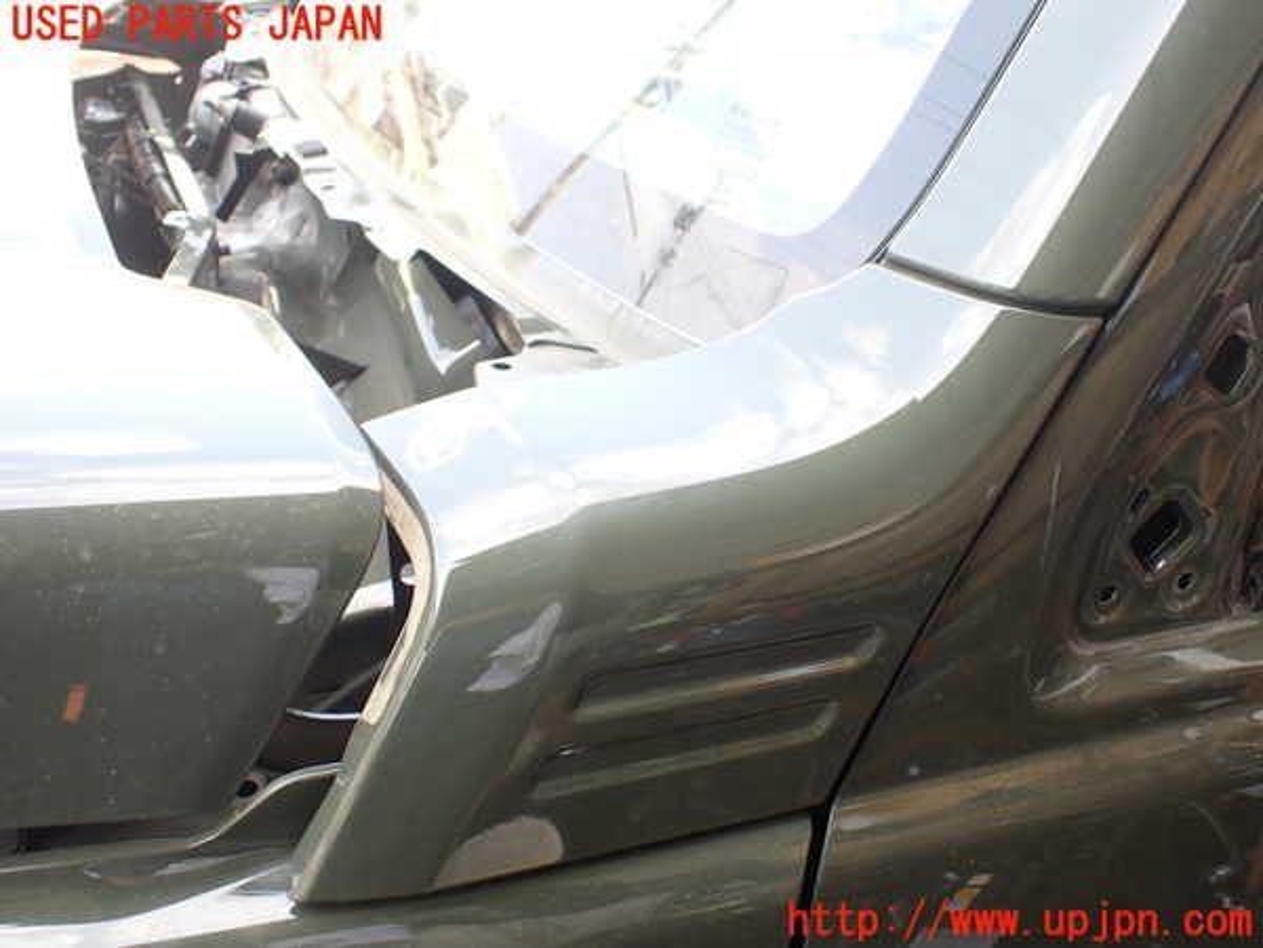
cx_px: 632
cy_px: 474
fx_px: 1095
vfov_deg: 46.8
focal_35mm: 30
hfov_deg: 60.0
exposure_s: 1/125
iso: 100
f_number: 2.3
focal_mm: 5.4
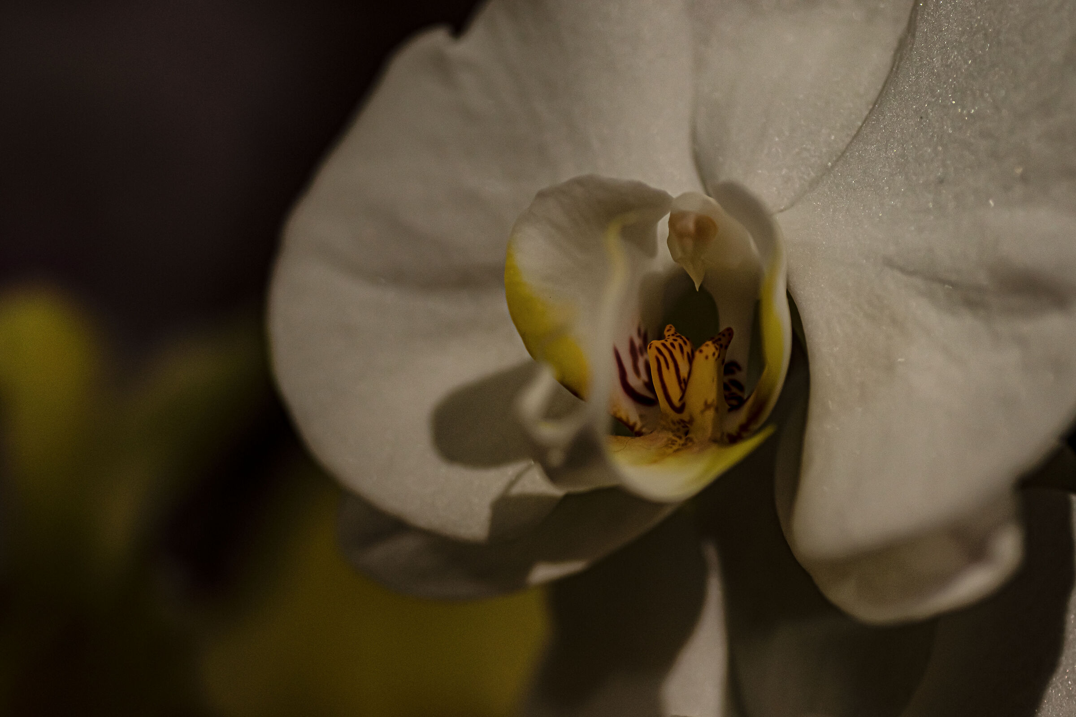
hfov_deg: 15.2
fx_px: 4035
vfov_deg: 10.2
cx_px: 538
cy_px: 358
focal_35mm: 135
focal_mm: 90
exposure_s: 1/60
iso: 400
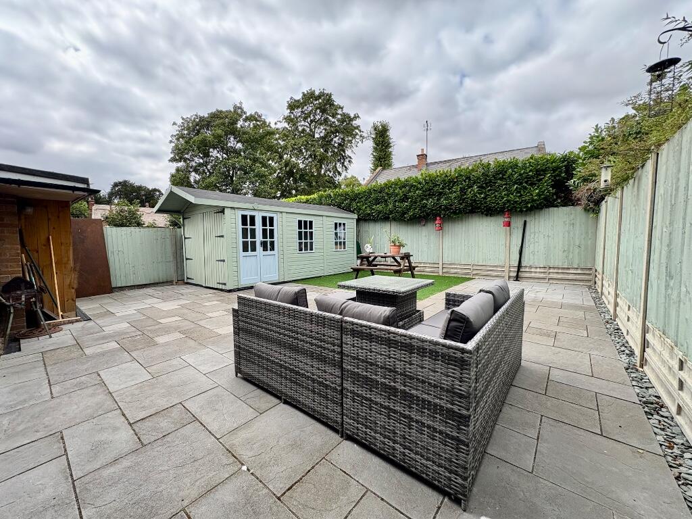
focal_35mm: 14
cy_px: 260
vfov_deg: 85.7
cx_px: 346
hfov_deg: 102.1
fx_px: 280
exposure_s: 1/664
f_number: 2.2
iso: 64
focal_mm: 2.22
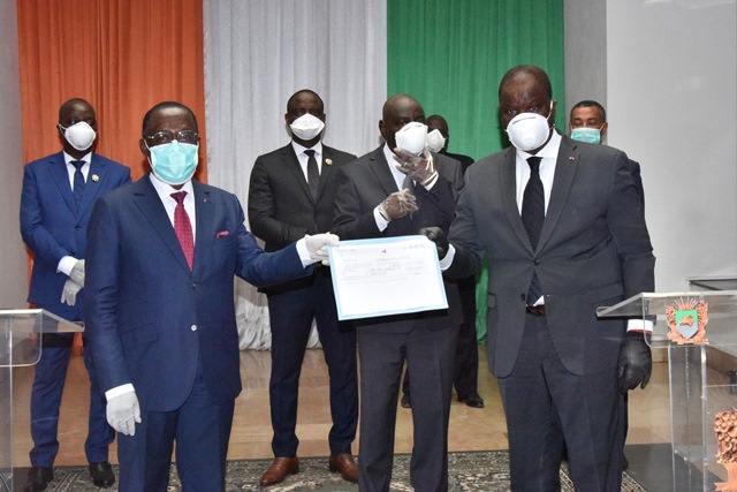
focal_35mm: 56
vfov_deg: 24.2
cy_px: 246
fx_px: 1147
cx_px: 368
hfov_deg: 35.6
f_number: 22
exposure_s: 1/200
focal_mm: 56
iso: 12800
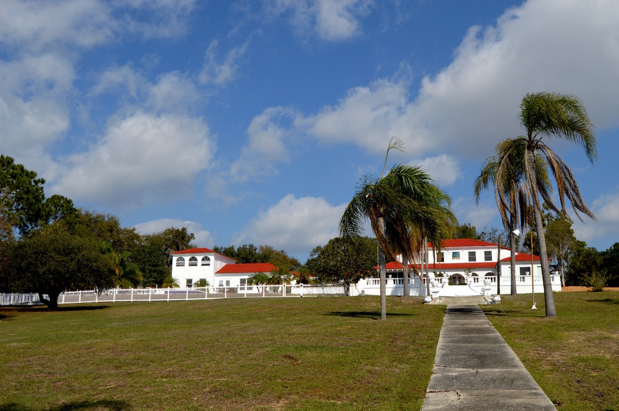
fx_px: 593
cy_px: 206
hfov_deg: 55.1
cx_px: 310
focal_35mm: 34
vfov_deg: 38.3
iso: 100
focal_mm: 23
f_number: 9
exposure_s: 1/320
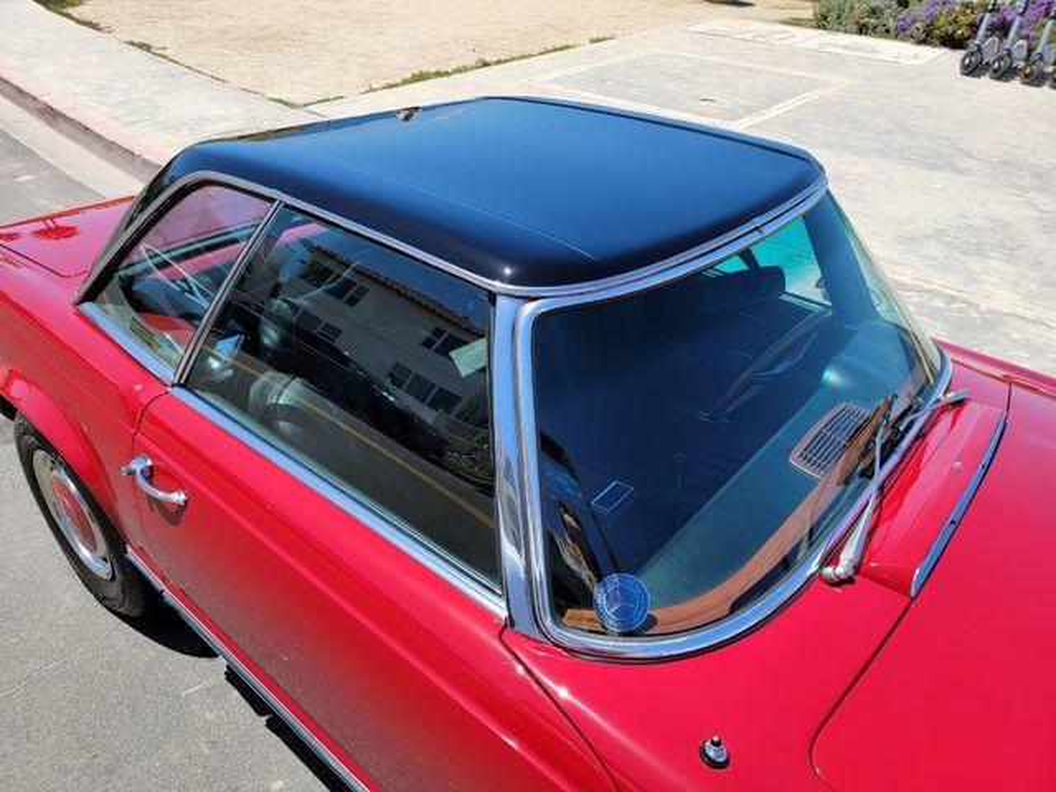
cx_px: 528
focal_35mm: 24
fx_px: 732
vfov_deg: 56.8
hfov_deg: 71.6
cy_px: 396
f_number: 1.8
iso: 16
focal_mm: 6.7
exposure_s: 1/677
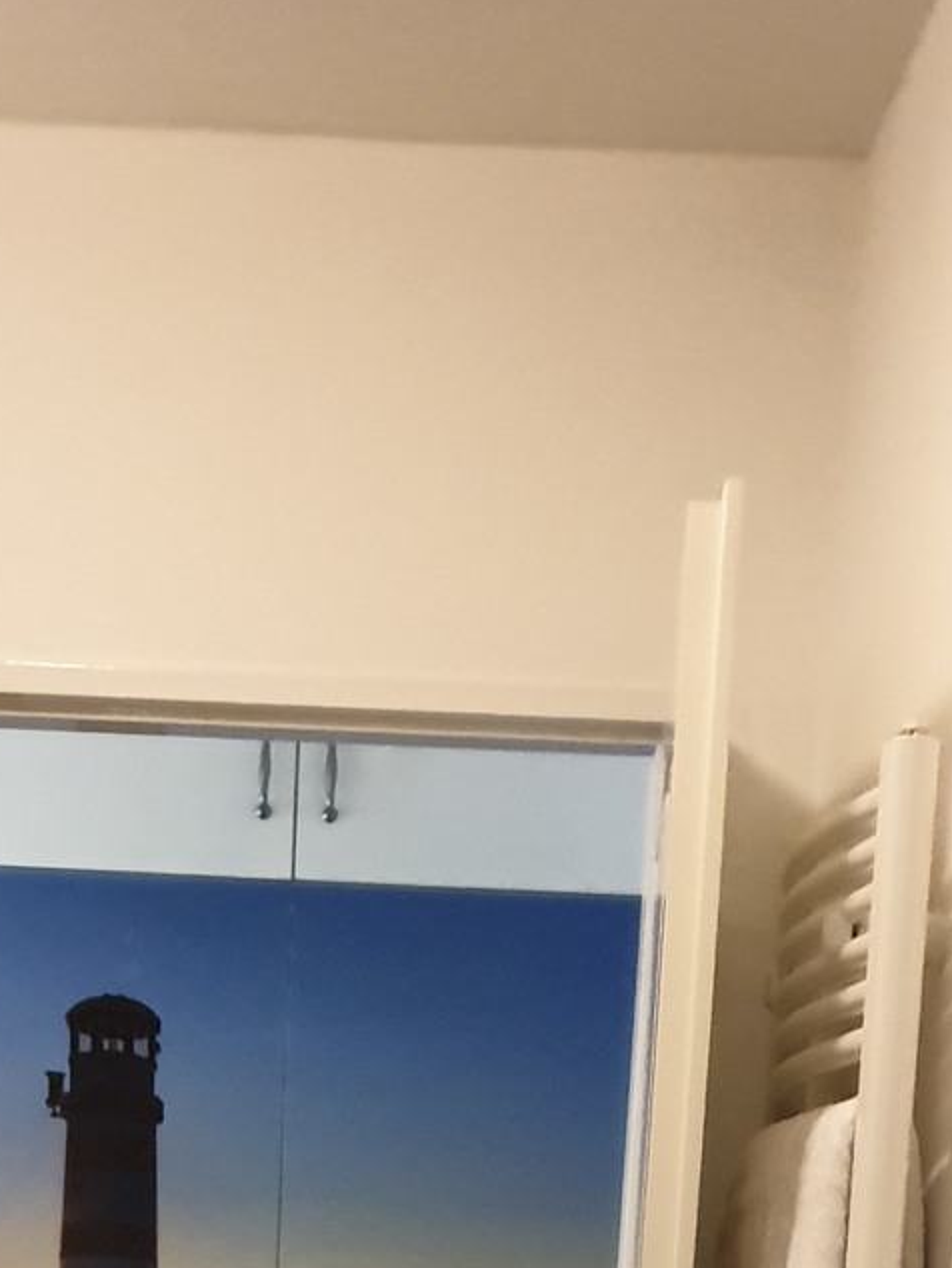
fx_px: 3005
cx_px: 350
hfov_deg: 18.0
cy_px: 1988
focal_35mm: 82
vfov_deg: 20.0
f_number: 1.5
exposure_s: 1/50
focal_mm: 4.3
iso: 400
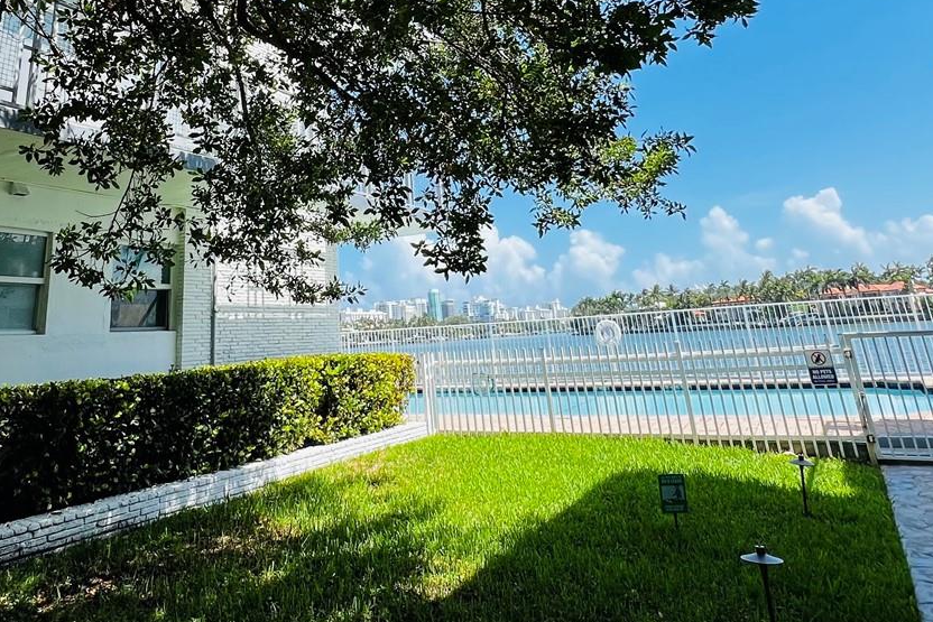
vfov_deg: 45.7
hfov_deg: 68.4
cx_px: 354
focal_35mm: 26
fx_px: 674
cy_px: 83
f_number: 1.8
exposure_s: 1/637
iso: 32
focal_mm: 1.57
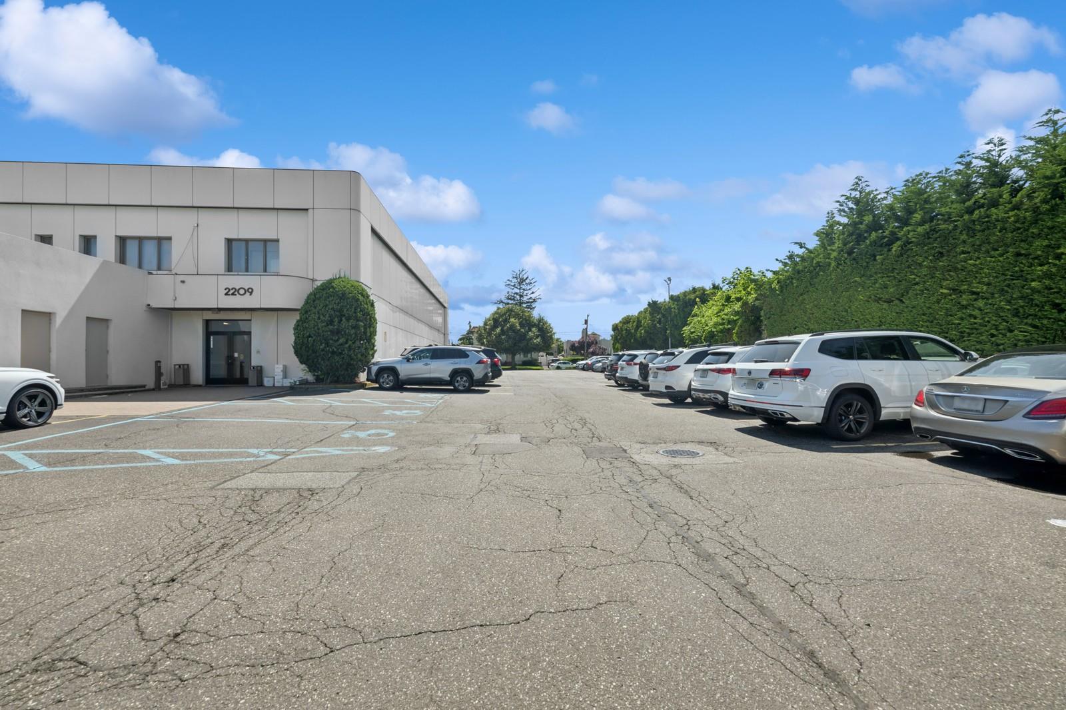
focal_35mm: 14
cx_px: 533
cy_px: 355
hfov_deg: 104.3
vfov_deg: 81.2
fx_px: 414
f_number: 11
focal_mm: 14
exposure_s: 1/250
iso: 100
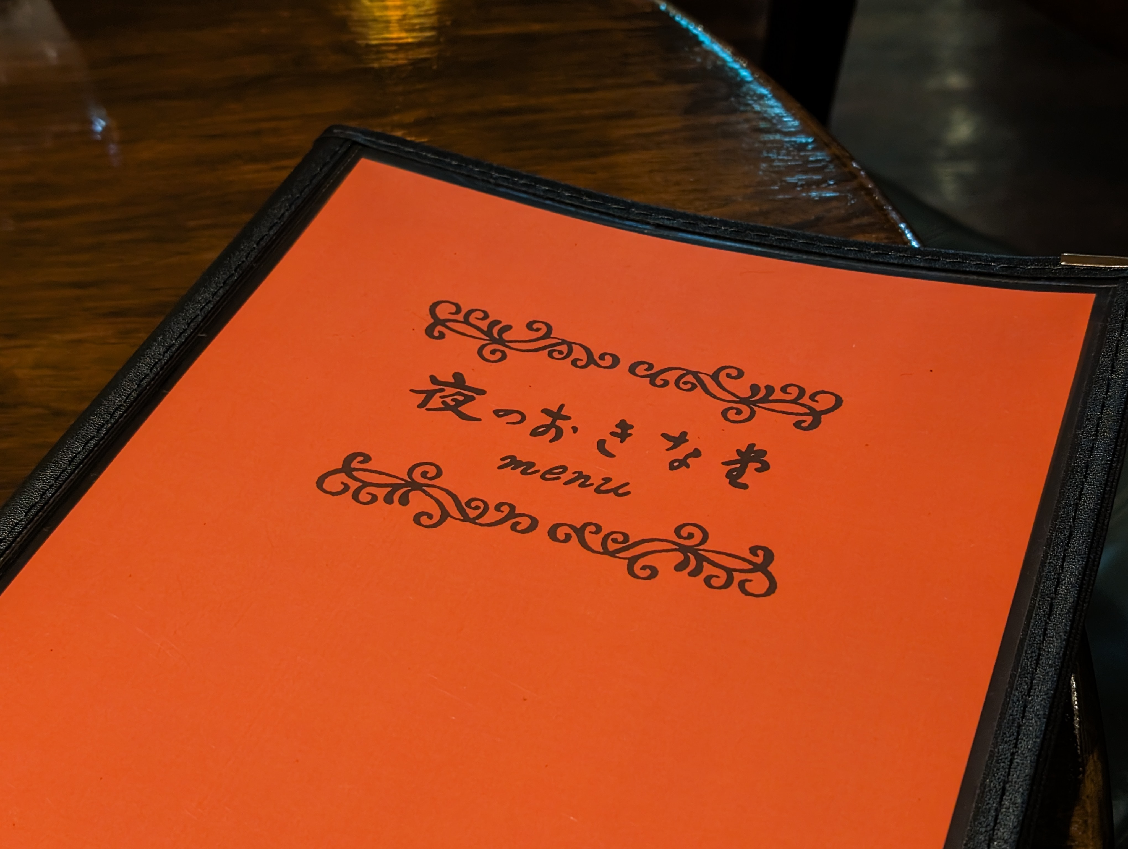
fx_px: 1599
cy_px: 424
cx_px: 564
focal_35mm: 49
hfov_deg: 38.9
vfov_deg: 29.7
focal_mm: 6.9
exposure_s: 1/24
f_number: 1.68
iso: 332
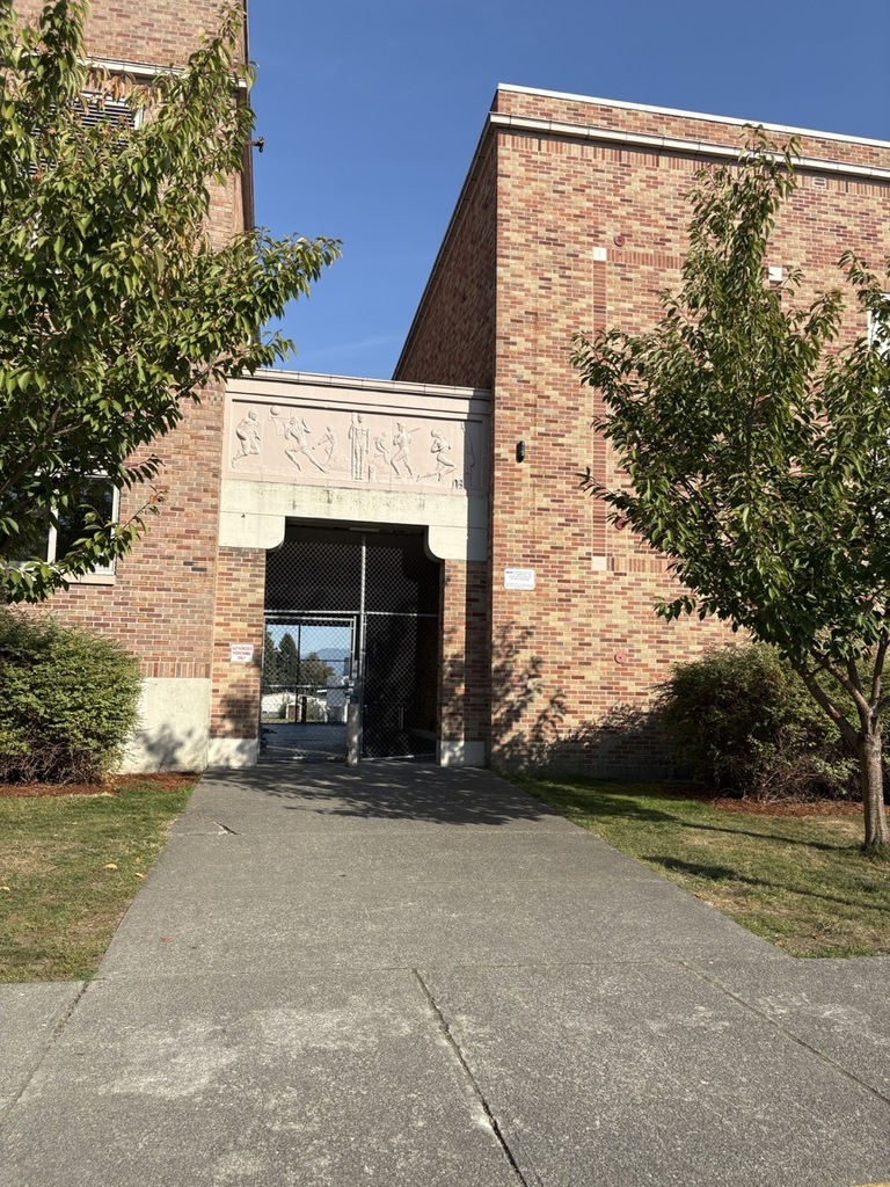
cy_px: 594
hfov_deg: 53.1
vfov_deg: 67.3
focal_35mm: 26
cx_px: 445
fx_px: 891
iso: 50
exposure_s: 1/2865
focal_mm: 5.96
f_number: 1.6
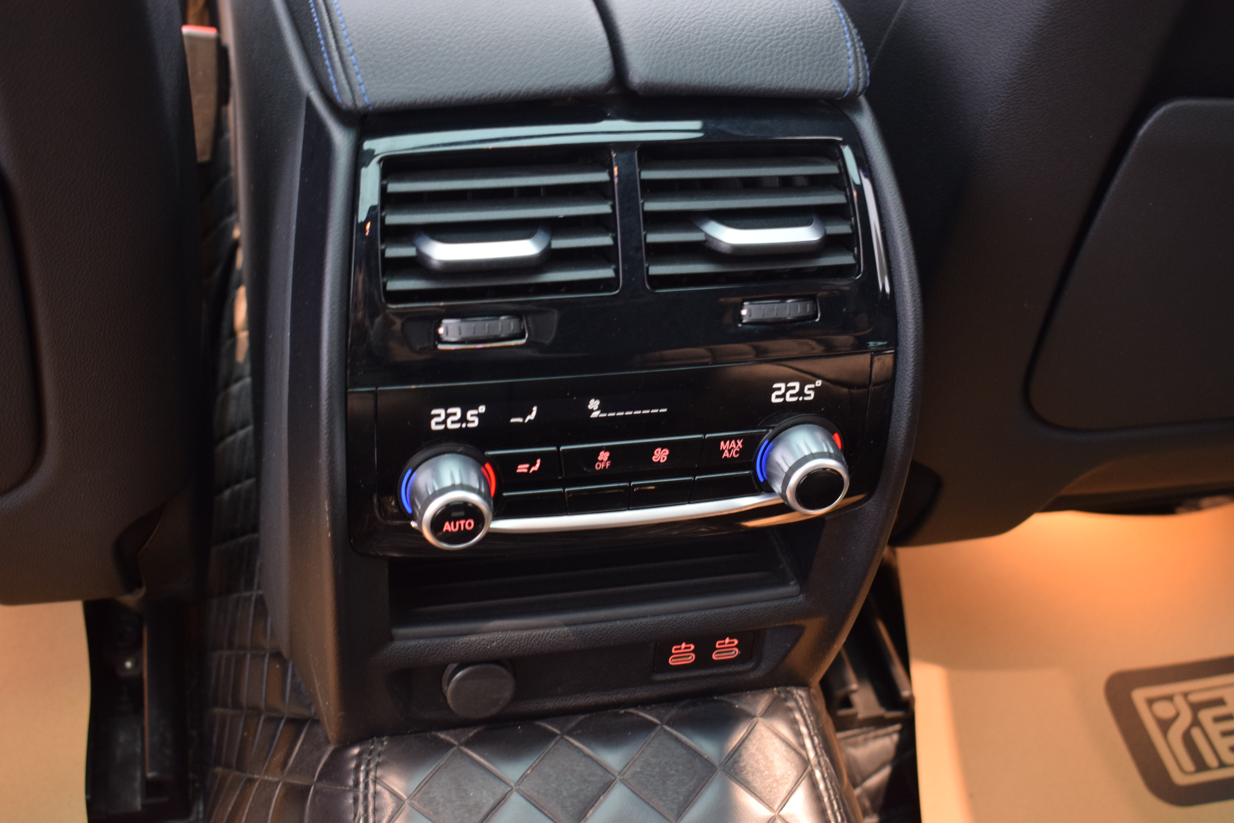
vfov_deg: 29.0
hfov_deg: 42.3
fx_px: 1594
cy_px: 412
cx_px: 617
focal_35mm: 46
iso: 1000
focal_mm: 31
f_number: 5.6
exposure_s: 1/6
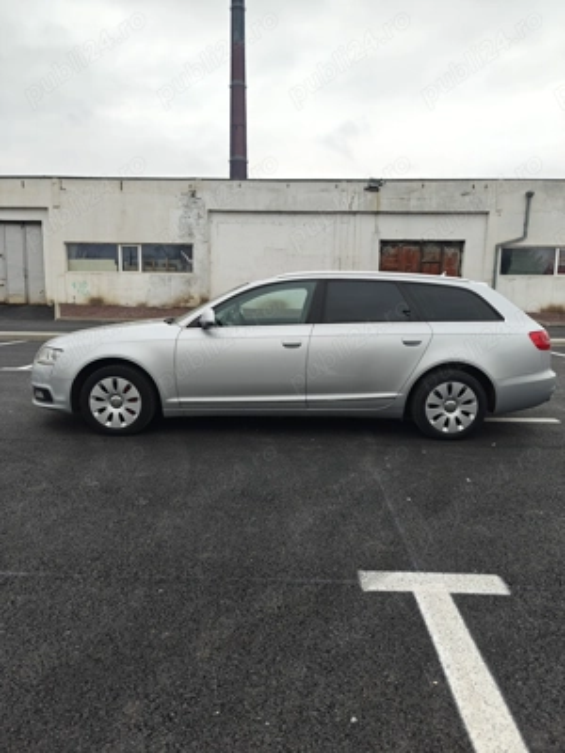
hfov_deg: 58.9
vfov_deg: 73.9
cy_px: 376
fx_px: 501
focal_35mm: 23
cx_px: 282
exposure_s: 1/117
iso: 50
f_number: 1.6
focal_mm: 6.06
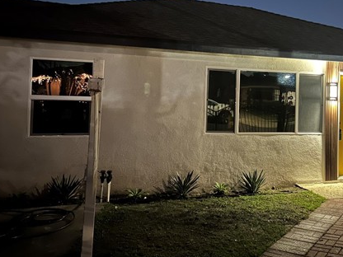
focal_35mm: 40
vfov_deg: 35.6
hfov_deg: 45.7
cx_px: 242
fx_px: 396
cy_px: 88
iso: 800
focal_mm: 5.7
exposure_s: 1/9
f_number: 1.5
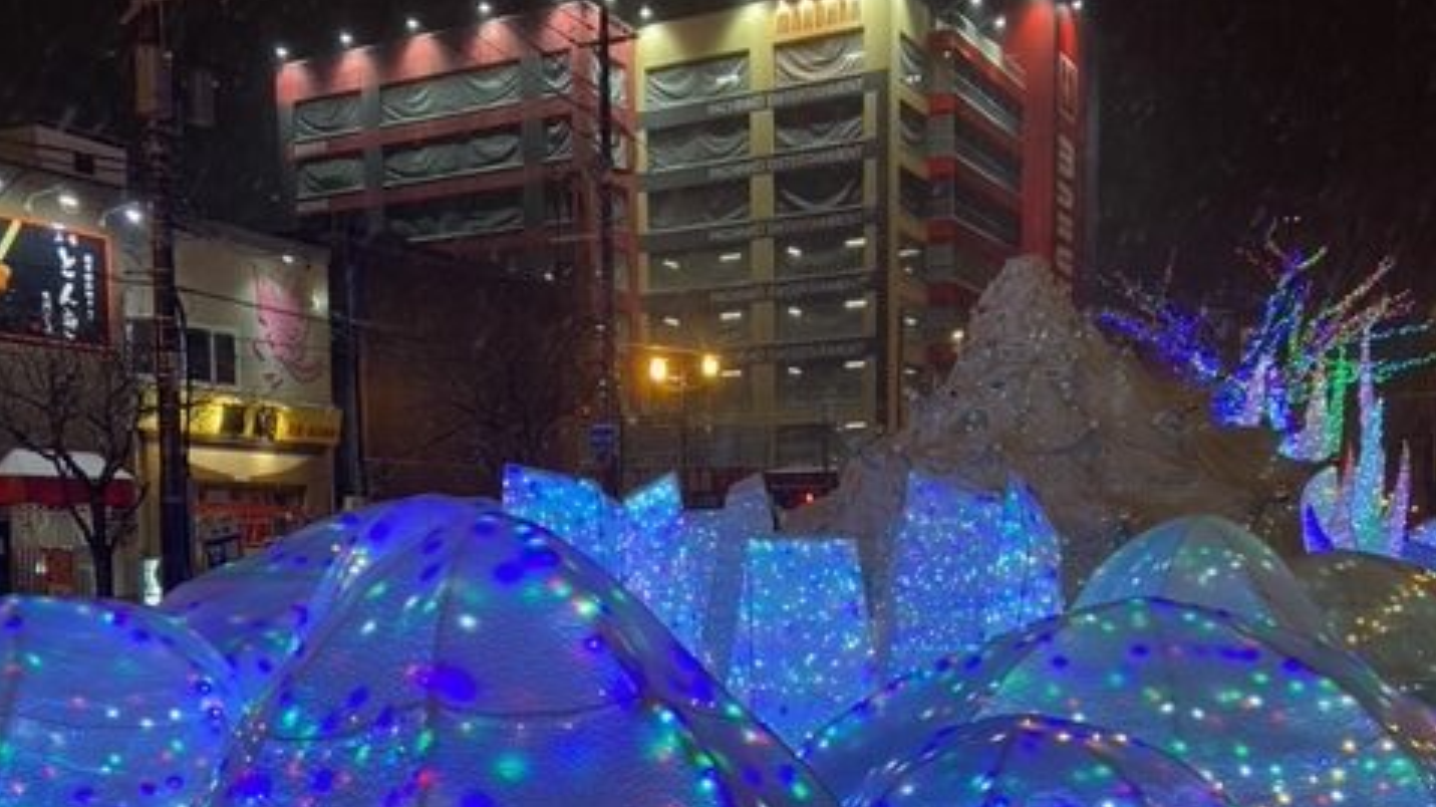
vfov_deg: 30.4
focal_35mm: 38
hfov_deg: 52.8
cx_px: 716
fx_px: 1447
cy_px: 650
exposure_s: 1/50
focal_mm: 4.25
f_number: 1.8
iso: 100
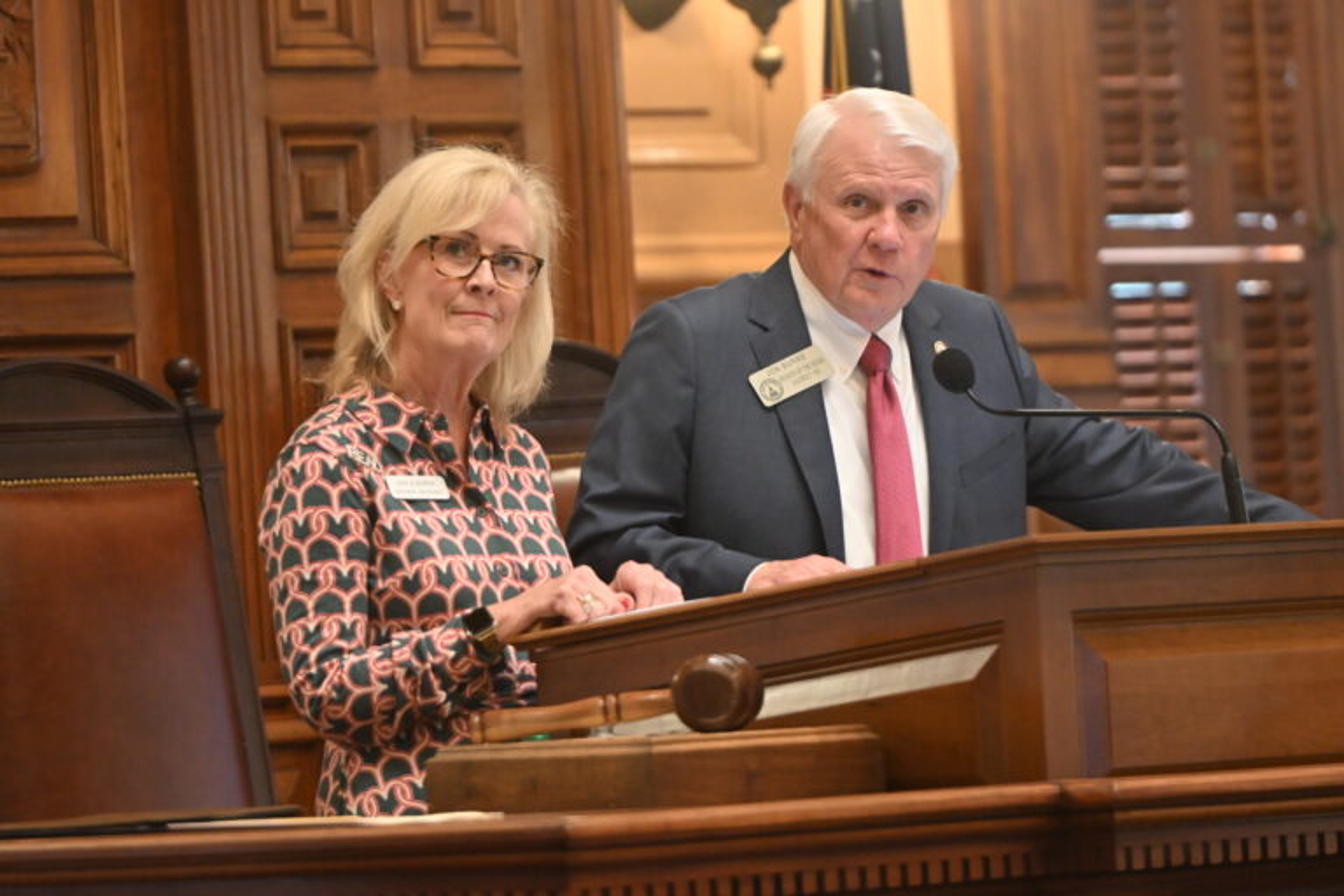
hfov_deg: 6.9
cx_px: 672
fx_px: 11199
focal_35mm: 300
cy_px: 448
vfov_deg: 4.6
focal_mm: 200
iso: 3200
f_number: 2.8
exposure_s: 1/200
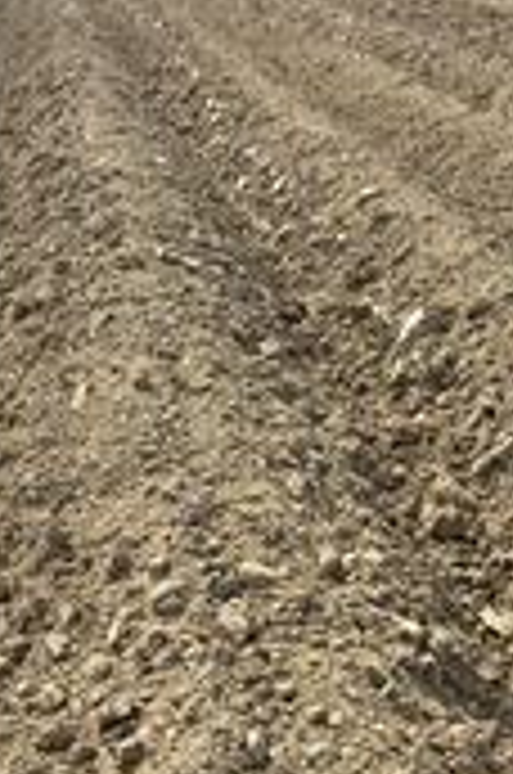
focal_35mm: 63
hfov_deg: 21.5
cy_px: 554
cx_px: 266
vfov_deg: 31.5
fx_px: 1352
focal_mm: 5.96
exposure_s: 1/2571
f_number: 1.6
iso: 50
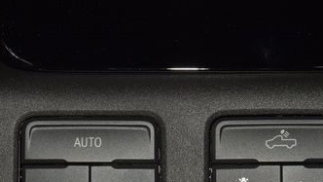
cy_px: 200
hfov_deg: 10.2
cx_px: 133
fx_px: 1816
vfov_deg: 5.7
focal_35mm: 212
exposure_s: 1/125
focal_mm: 70
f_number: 8
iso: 100
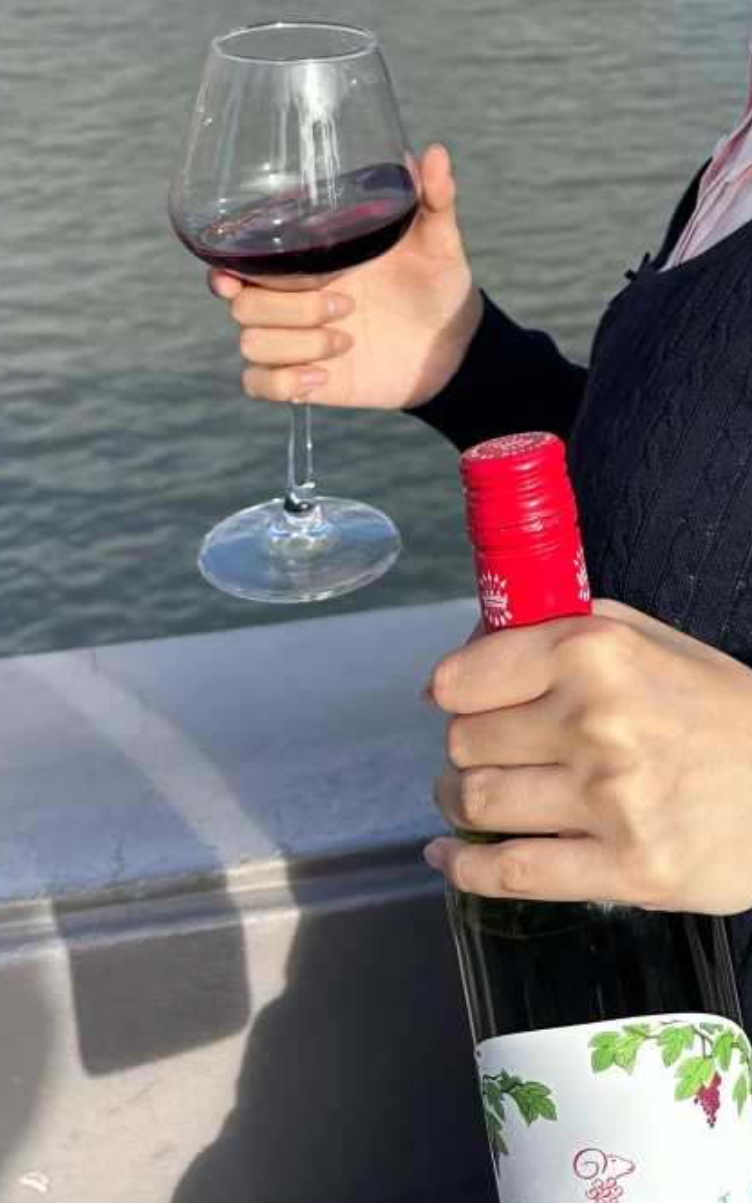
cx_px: 638
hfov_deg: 23.1
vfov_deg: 33.7
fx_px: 1804
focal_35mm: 55
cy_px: -4
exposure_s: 1/2353
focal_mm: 6.86
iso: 80
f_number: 1.78
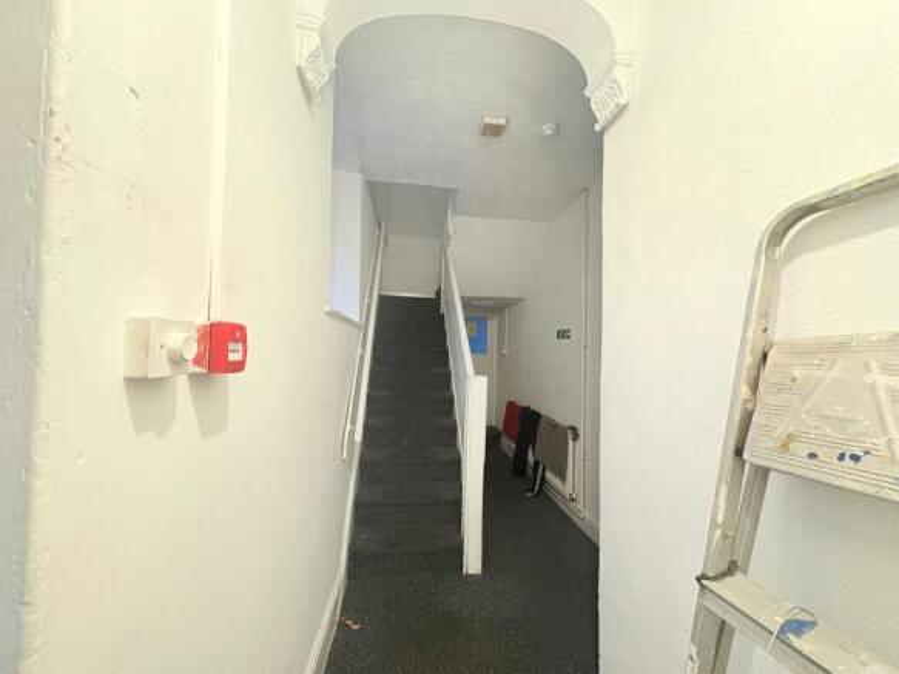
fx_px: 364
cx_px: 450
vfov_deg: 85.7
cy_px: 337
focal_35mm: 14
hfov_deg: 102.1
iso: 500
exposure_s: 1/50
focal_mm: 2.22
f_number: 2.2
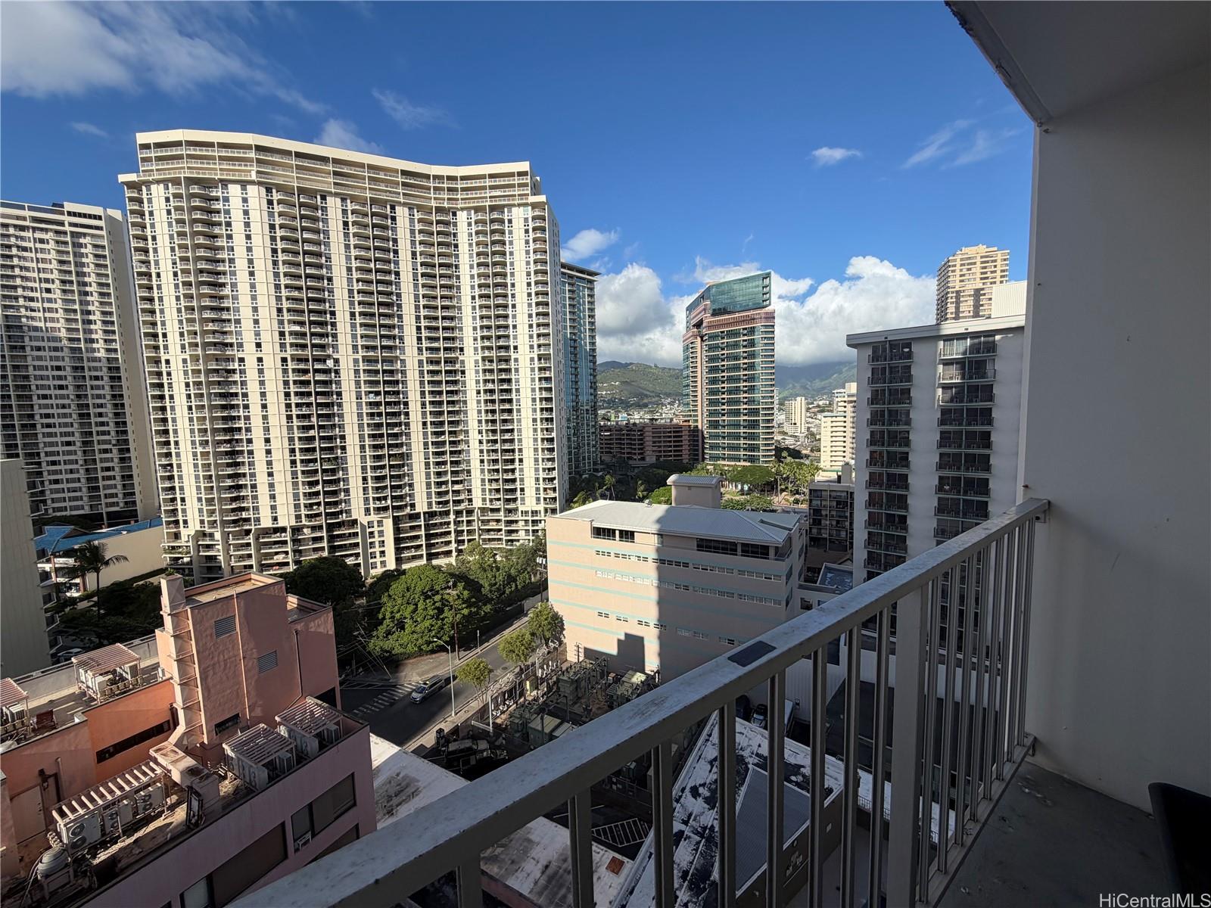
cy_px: 454
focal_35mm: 14
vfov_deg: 85.7
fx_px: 490
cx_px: 606
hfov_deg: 102.1
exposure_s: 1/1068
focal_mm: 2.22
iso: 20
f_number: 2.2
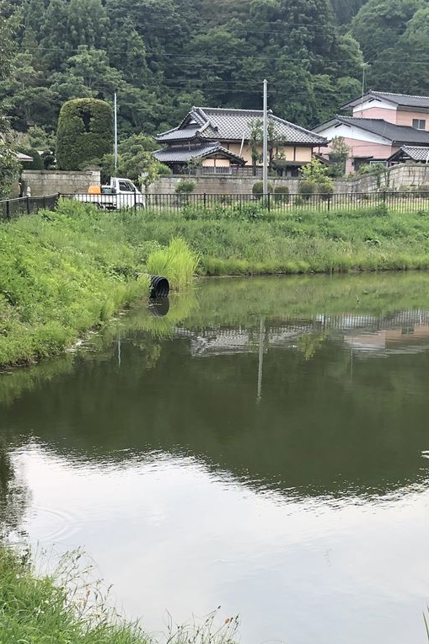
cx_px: 248
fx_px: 1091
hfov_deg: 22.2
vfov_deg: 32.4
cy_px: 464
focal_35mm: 61
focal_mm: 4
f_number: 1.8
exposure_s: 1/374
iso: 20
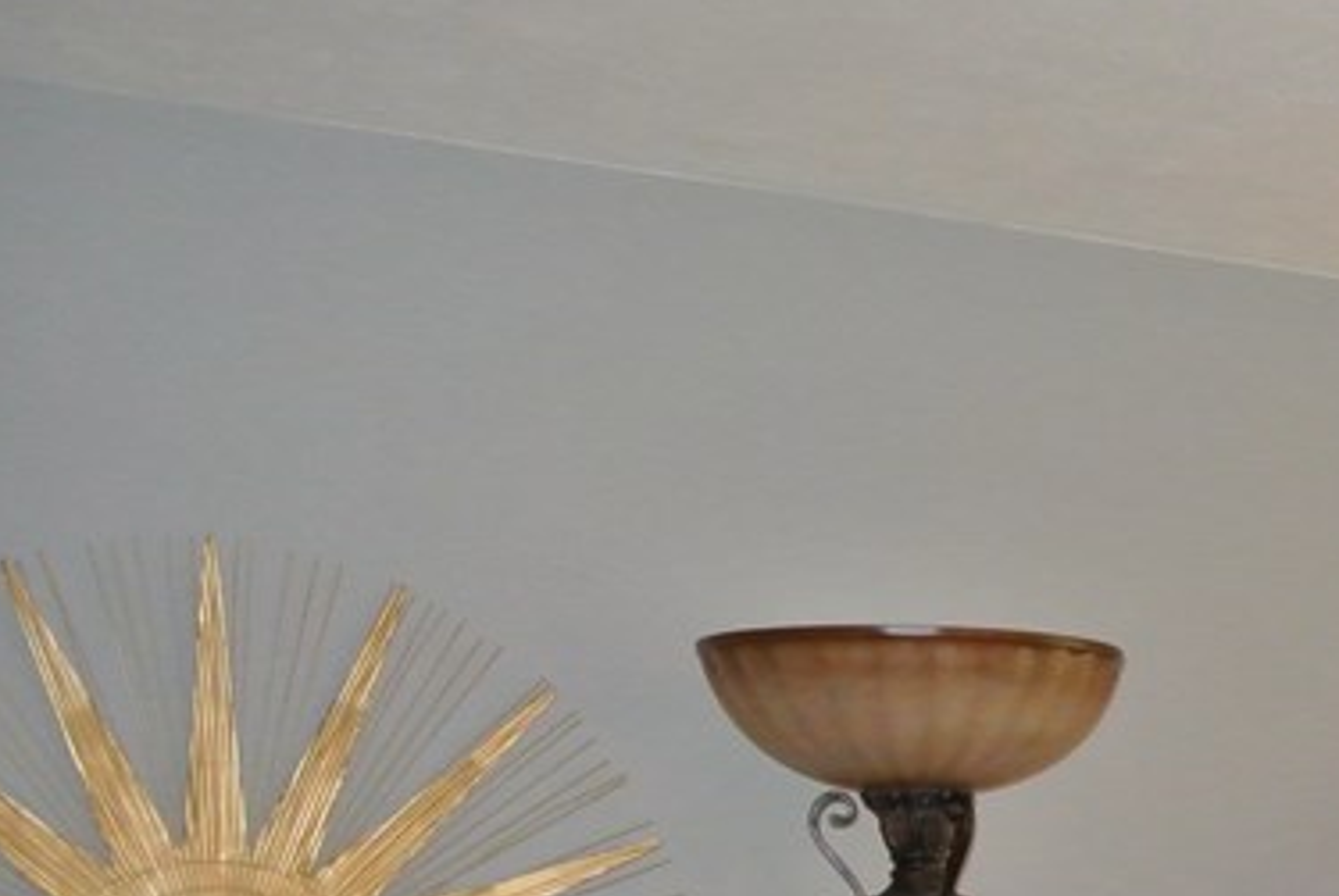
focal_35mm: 78
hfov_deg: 22.3
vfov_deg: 16.5
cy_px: 1196
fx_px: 2905
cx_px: 1891
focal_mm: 10
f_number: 3.5
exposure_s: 1/60
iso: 1600
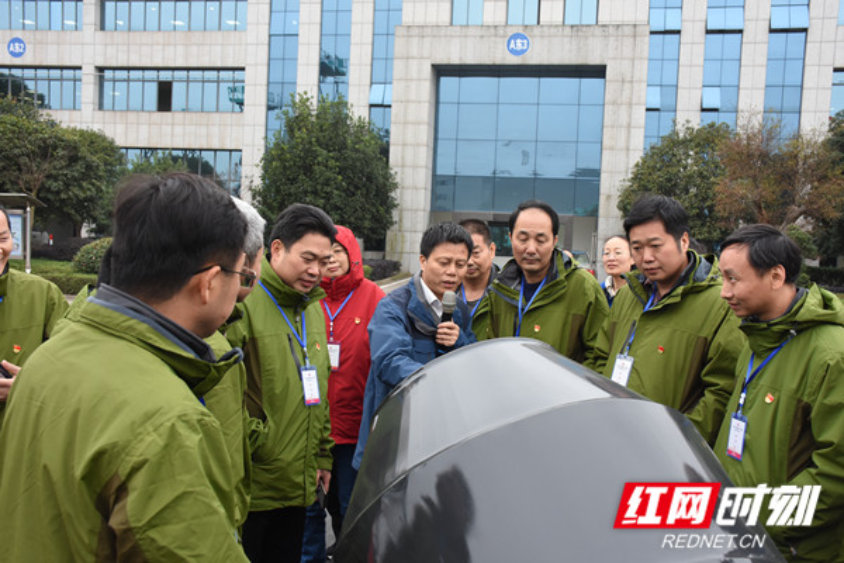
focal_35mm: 36
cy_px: 282
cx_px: 422
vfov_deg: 36.9
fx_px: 844
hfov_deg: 53.1
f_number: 6.3
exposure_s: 1/160
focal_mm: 24
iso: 800
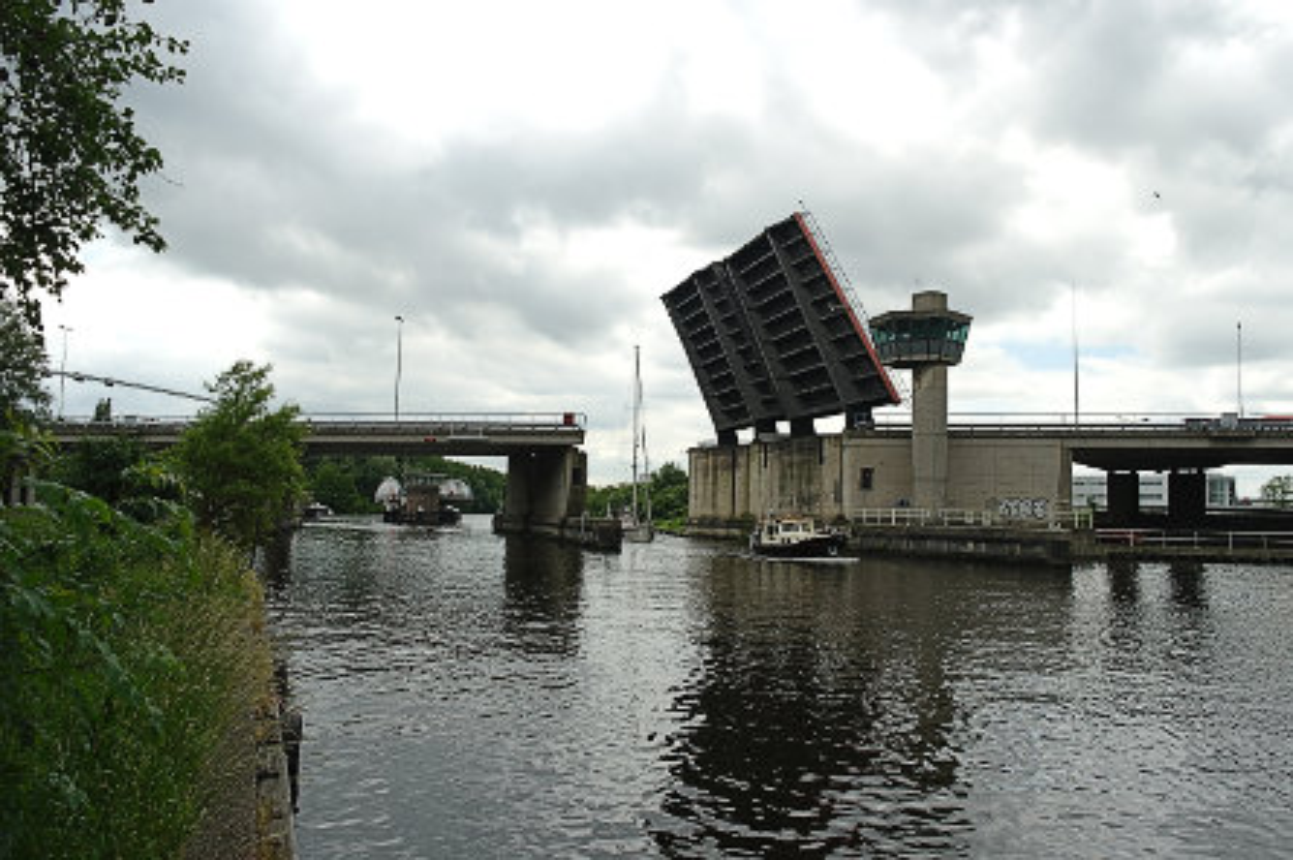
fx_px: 969
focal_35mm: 27
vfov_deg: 47.9
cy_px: 430
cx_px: 646
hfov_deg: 67.4
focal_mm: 18
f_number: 6.7
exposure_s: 1/160
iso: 100
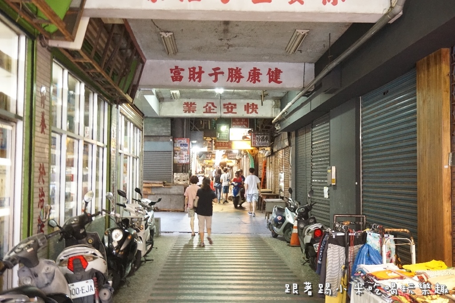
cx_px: 228
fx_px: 550
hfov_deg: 45.0
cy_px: 152
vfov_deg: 30.9
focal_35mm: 44
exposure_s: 1/13
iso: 3200
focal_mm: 29
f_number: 4.5
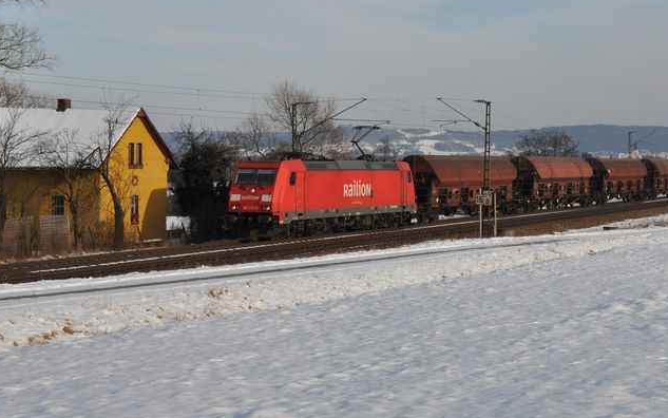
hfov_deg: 25.9
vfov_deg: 16.5
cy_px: 165
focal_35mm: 79
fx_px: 1439
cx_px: 478
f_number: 9
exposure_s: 1/500
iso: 200
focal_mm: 32
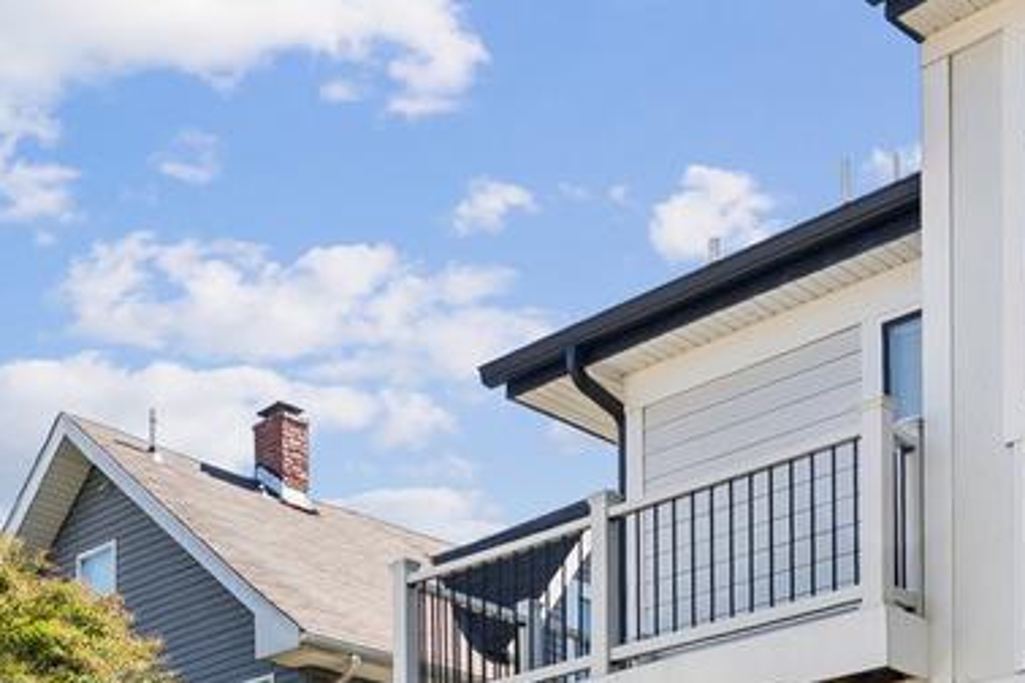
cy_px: 1172
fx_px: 1737
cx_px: 298
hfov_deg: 32.5
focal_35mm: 61
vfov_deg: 18.3
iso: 80
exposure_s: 1/100
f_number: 6.3
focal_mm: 16
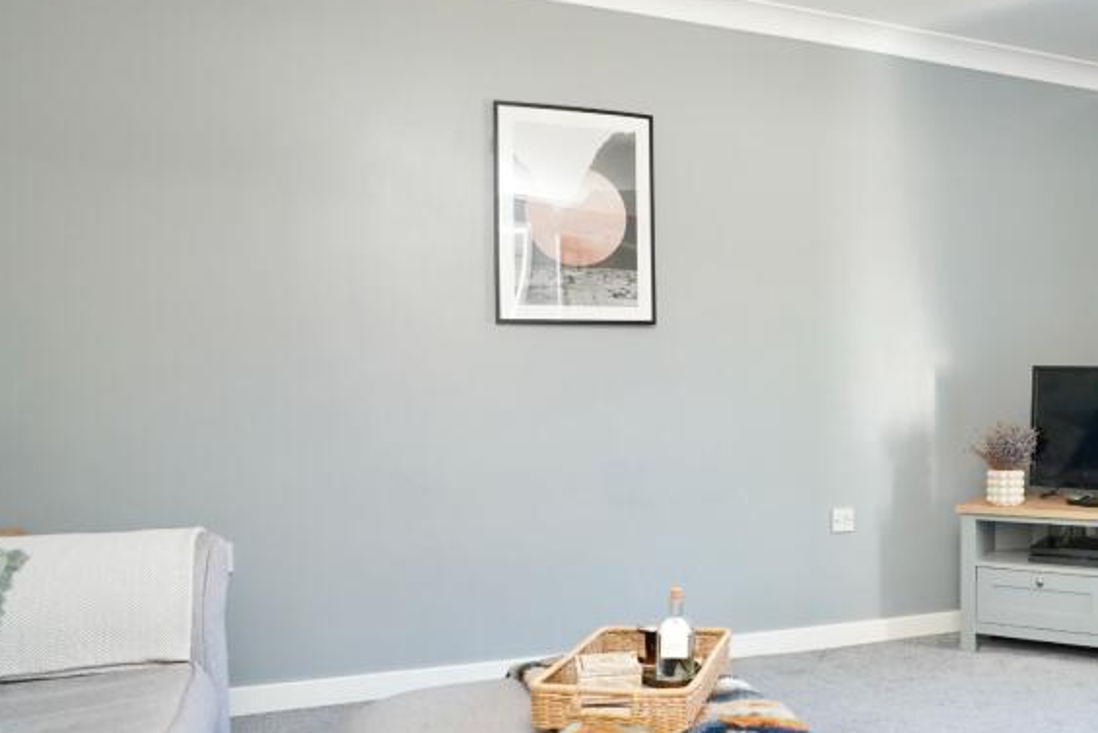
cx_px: 841
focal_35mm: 29
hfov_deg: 59.7
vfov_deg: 44.9
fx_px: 885
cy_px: 421
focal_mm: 16
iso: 1600
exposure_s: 1/160
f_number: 3.2
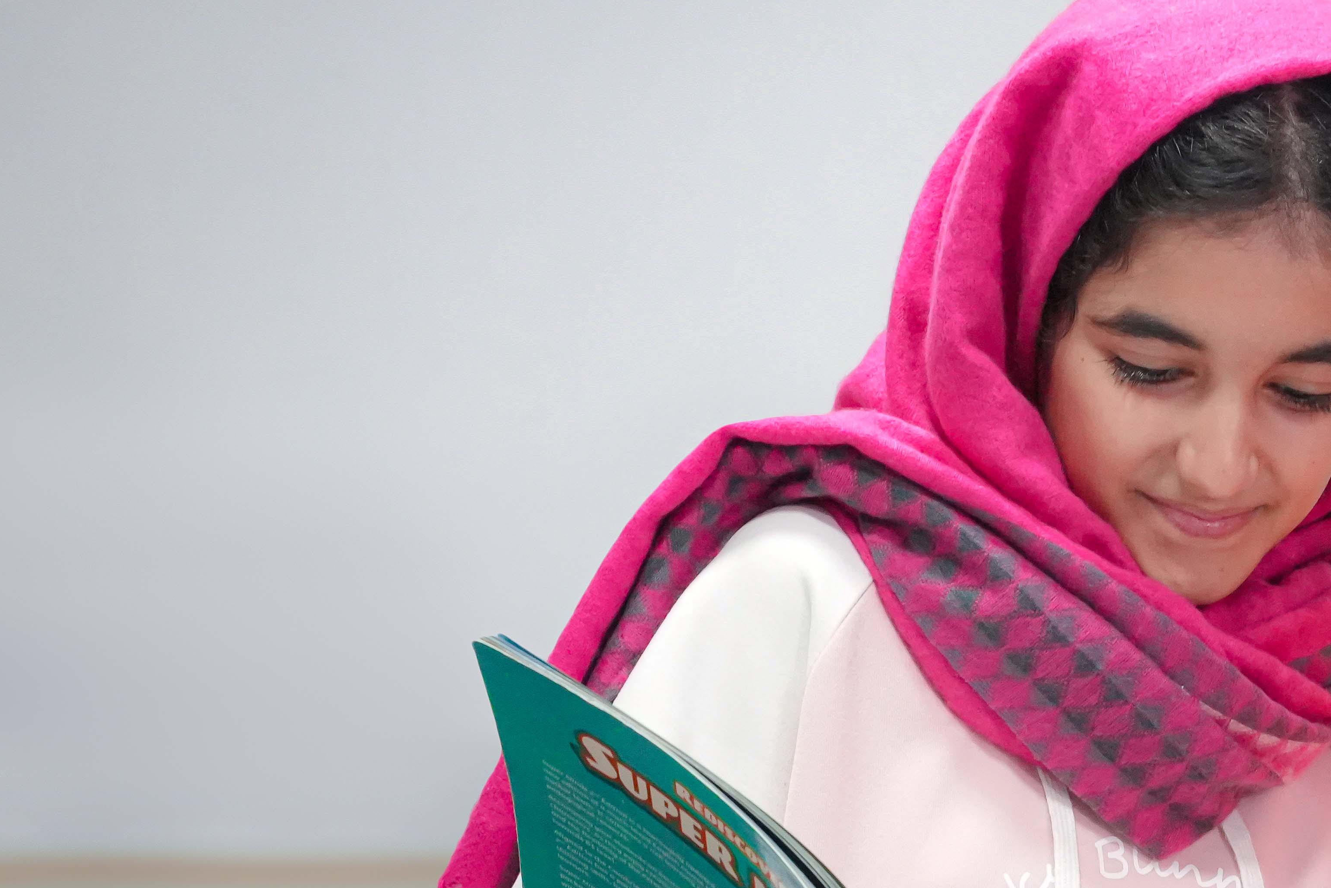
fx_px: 5124
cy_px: 819
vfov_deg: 9.8
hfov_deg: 14.5
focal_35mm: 139
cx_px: 1366
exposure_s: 1/100
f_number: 10
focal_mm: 60.7
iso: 8000
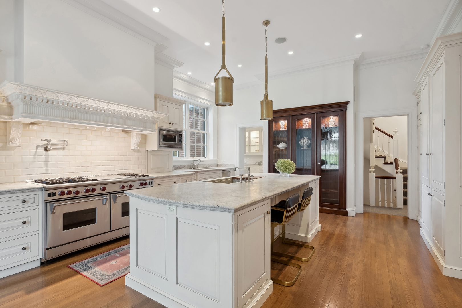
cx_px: 231
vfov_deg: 69.7
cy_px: 154
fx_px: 221
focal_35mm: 17
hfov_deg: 92.4
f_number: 9
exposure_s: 1/3.33
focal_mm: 11.5
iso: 200
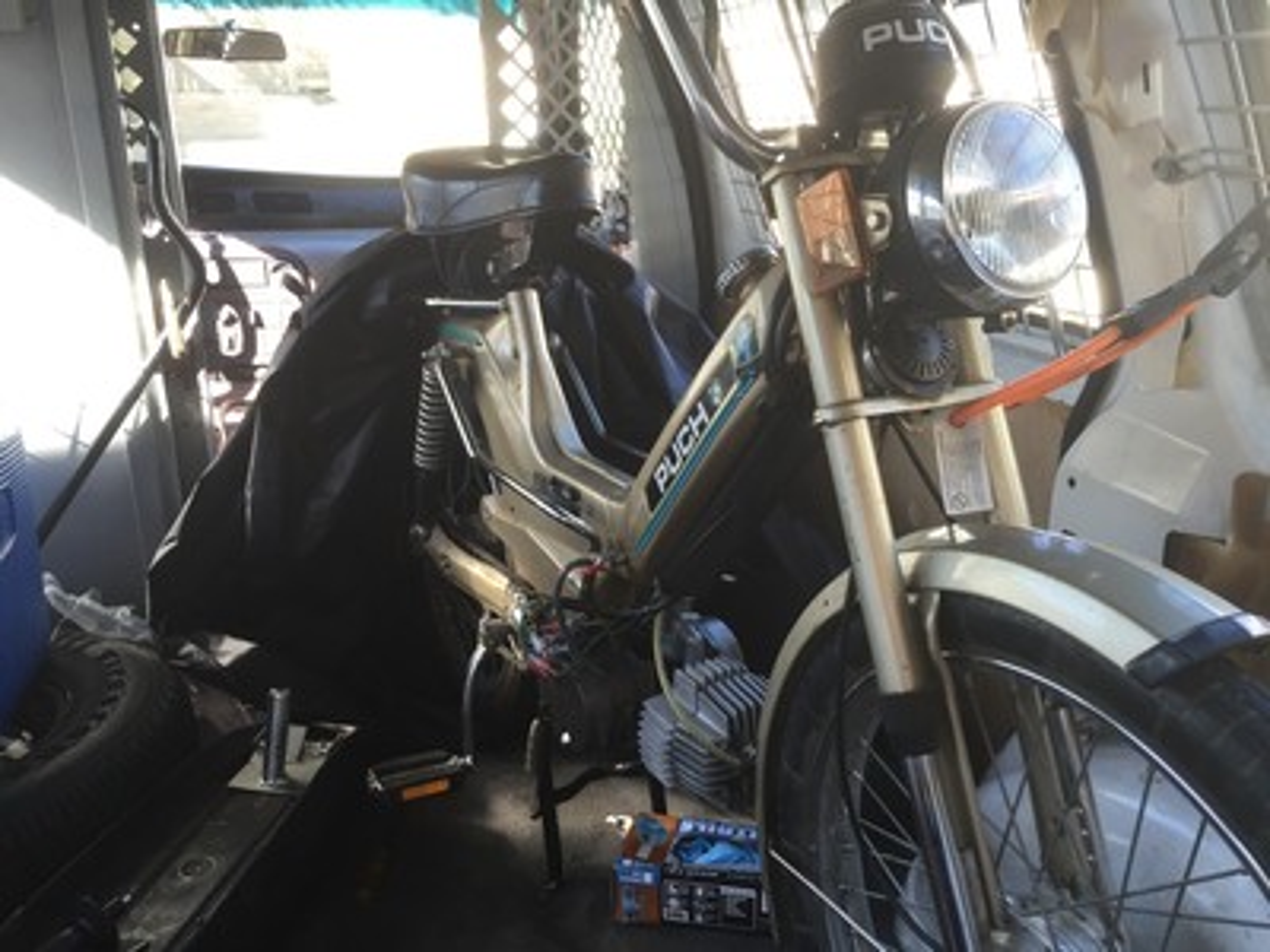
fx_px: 1064
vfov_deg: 48.2
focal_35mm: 29
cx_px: 635
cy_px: 476
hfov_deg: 61.7
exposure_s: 1/60
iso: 40
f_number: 2.2
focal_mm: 4.15
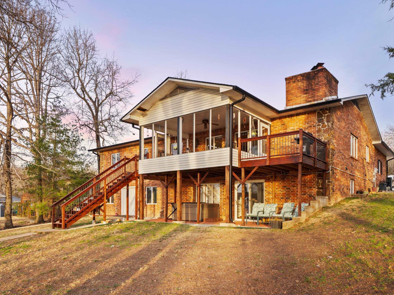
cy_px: 148
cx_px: 207
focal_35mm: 24
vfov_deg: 57.5
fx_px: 269
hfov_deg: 72.3
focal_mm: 14.4
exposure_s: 1/20
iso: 200
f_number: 9
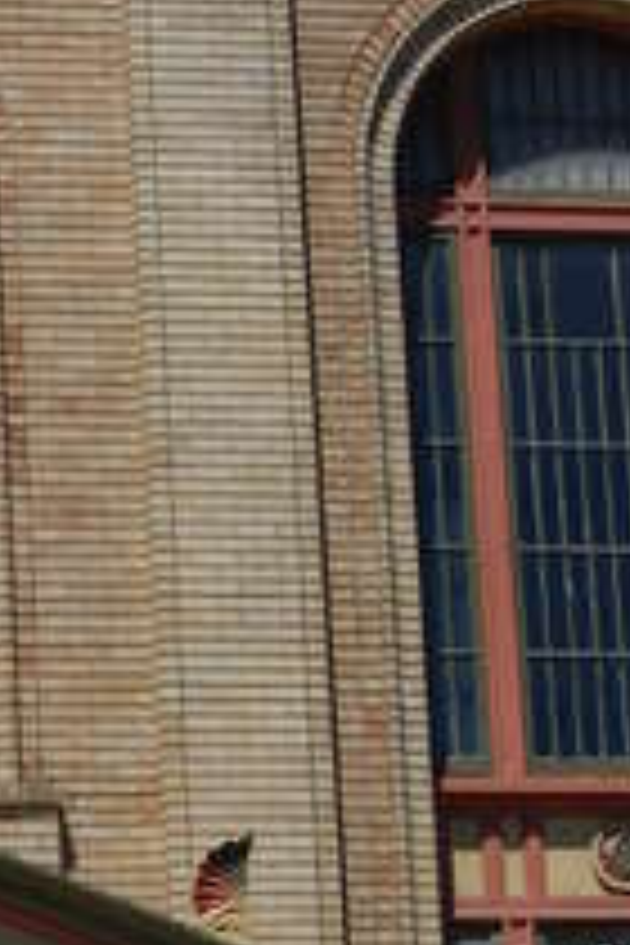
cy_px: 824
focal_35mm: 177
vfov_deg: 11.6
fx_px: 4643
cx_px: -184
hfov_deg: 7.7
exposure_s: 1/125
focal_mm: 31
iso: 200
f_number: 16
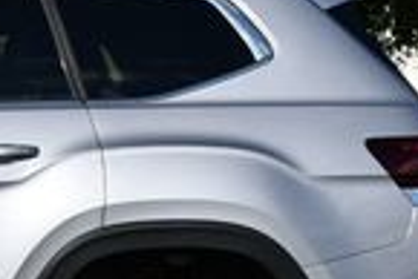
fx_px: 2359
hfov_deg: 9.6
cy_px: 72
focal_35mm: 203
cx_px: -326
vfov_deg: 6.8
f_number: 10
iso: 100
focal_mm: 23
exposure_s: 1/400
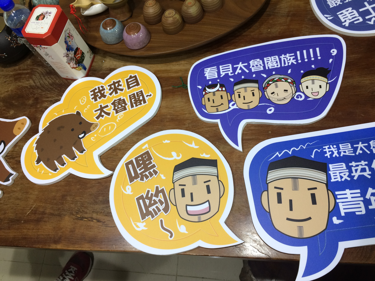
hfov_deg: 61.7
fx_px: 314
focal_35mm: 29
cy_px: 140
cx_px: 188
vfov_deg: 48.2
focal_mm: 4.15
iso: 40
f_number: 2.2
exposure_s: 1/30
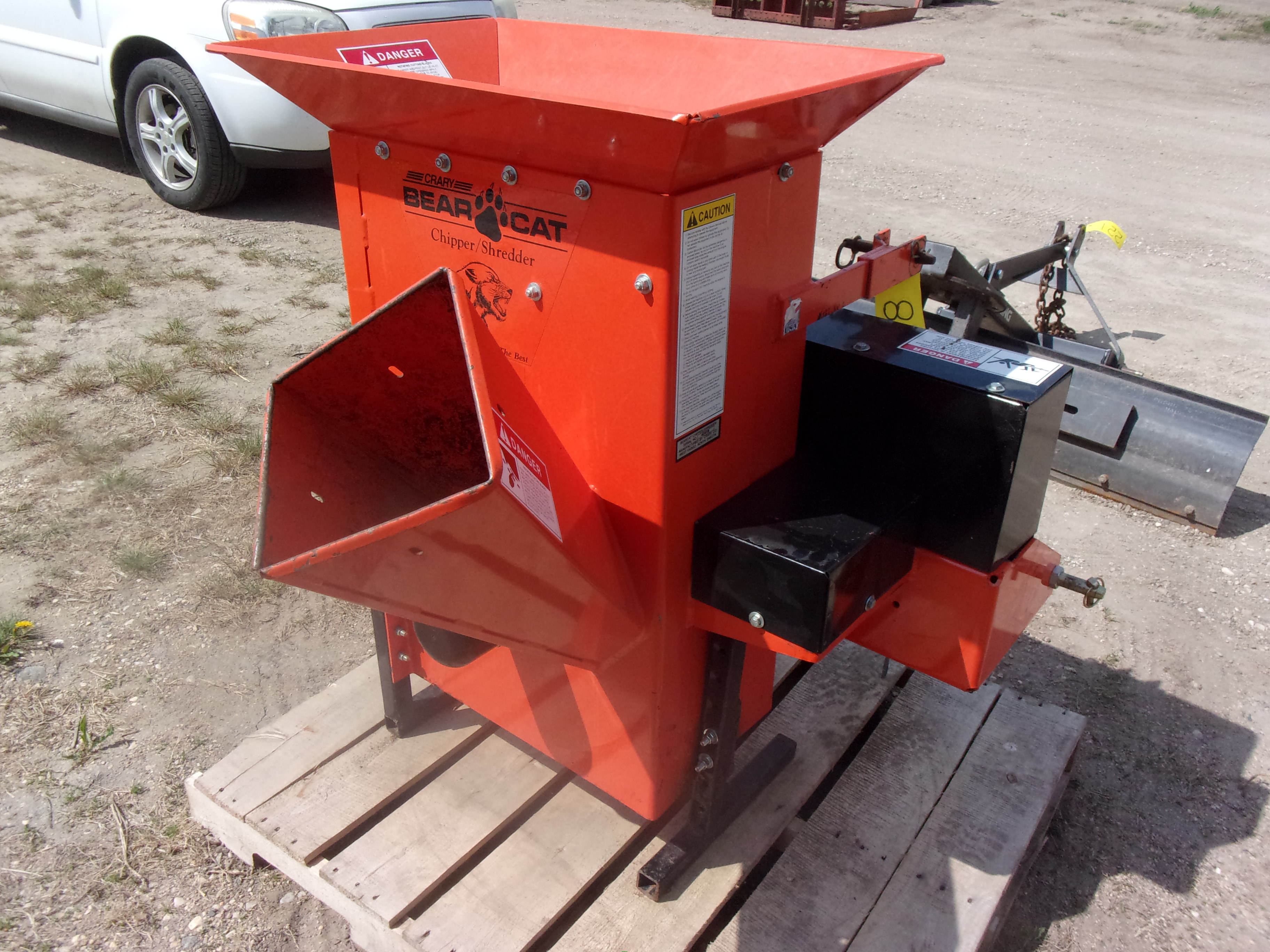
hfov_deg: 63.4
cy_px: 476
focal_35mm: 28
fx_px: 1027
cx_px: 635
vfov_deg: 49.7
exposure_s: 1/280
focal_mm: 5.1
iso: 200
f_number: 10.8
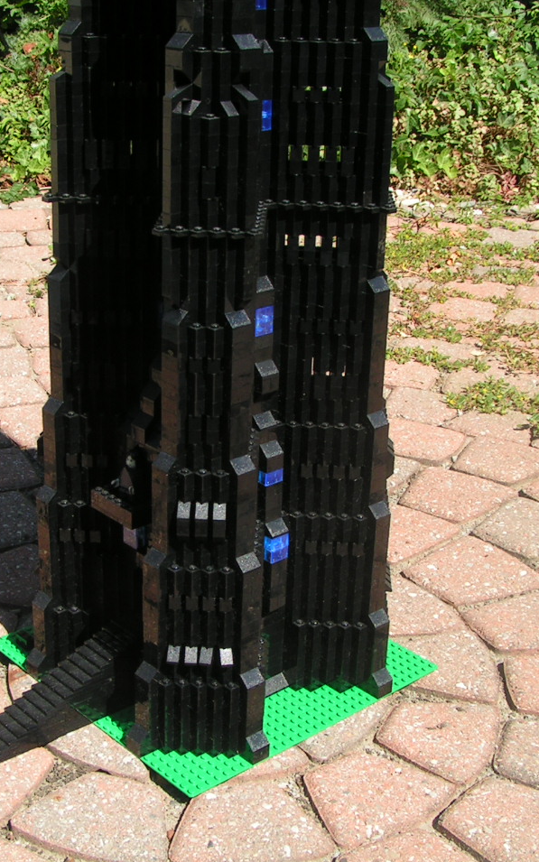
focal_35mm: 54
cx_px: 174
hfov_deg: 23.9
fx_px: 1269
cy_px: 431
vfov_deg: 37.5
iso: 50
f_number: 5.6
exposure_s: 1/200
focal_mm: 5.8
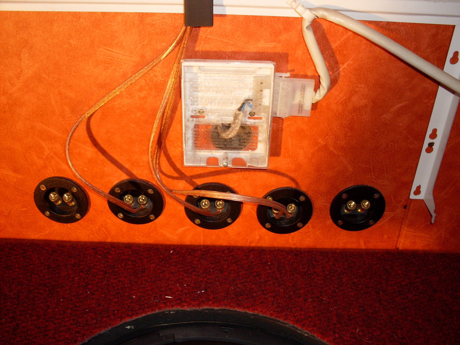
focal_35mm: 38
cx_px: 230
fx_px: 505
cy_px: 172
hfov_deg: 49.0
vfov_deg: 37.7
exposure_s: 1/45
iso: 100
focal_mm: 6.3
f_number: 2.8
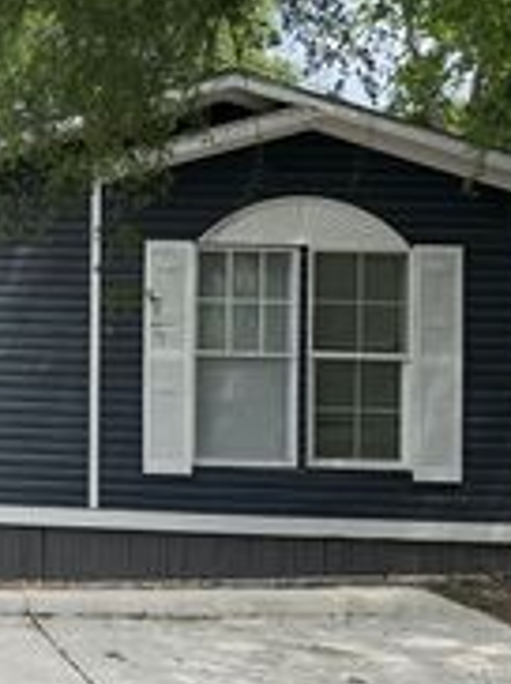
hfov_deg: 18.9
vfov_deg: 29.3
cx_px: -301
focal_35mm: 66
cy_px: 250
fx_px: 1302
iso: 100
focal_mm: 6.76
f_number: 1.78
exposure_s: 1/2703
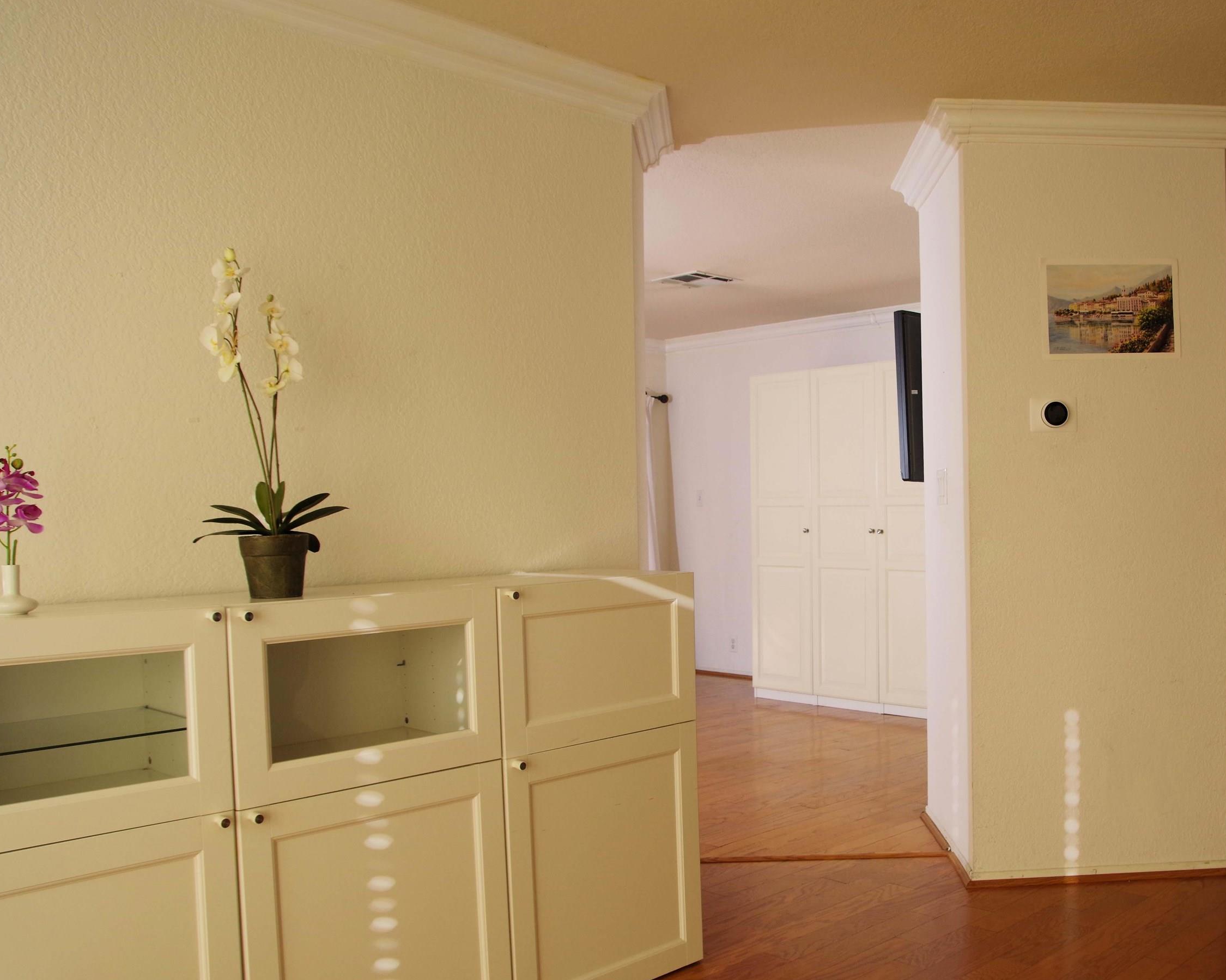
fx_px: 1161
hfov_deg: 54.6
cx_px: 815
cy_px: 536
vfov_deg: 45.7
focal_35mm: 32
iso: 400
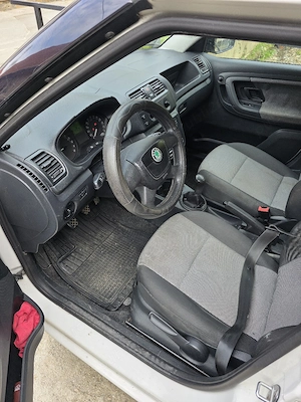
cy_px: 201
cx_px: 150
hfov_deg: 58.9
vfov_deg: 73.9
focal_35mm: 23
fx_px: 267
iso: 32
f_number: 1.7
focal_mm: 6.3
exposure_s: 1/182
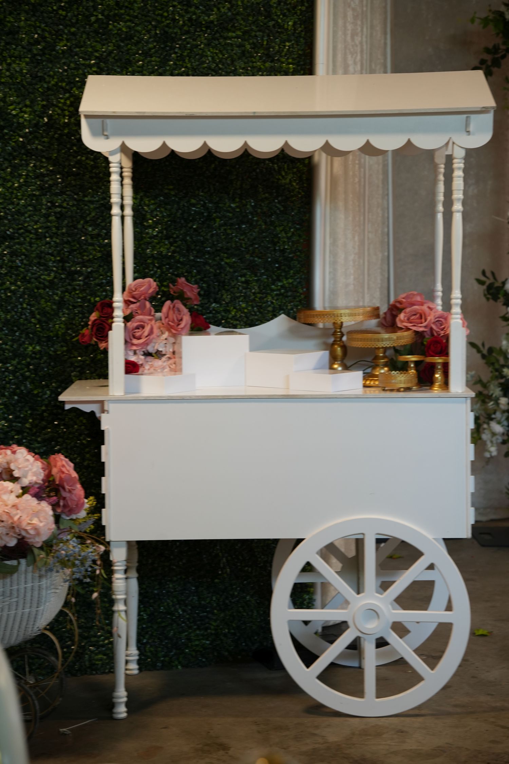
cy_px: 382
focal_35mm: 85
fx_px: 1803
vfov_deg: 23.9
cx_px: 254
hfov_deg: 16.1
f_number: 4.5
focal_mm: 85
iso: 800
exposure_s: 1/30
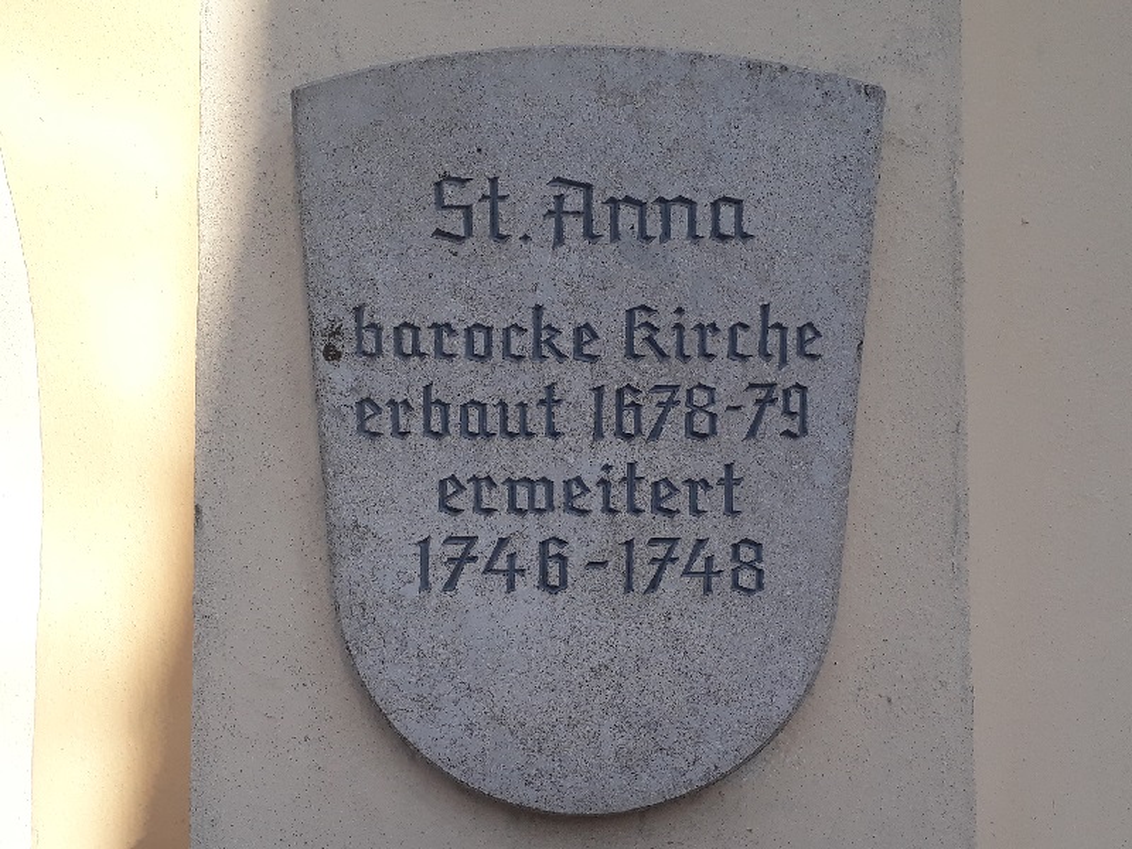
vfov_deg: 51.4
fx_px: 883
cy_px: 424
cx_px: 566
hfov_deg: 65.3
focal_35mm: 27
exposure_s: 1/763
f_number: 1.9
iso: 40
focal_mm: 3.6
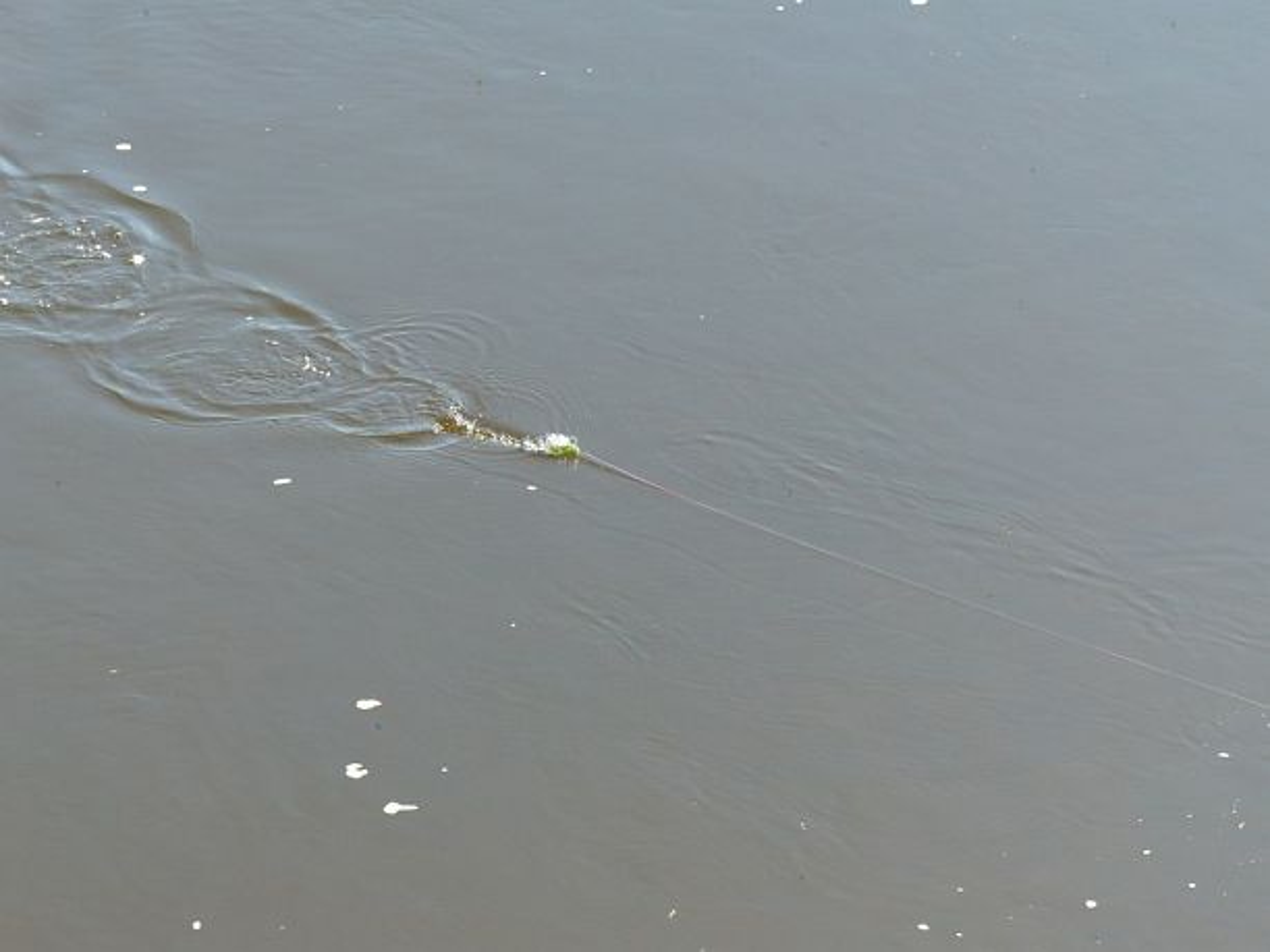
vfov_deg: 6.9
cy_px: 476
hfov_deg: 9.2
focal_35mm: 214
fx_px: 7851
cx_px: 635
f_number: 4
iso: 100
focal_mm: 38.5
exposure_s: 1/320
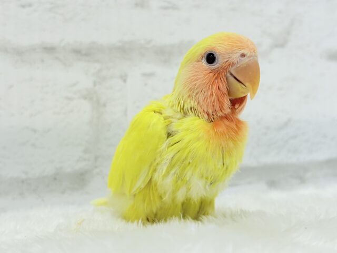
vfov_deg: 28.0
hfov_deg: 36.8
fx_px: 506
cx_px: 168
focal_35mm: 52
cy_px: 126
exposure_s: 1/100
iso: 64
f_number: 1.6
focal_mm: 5.96
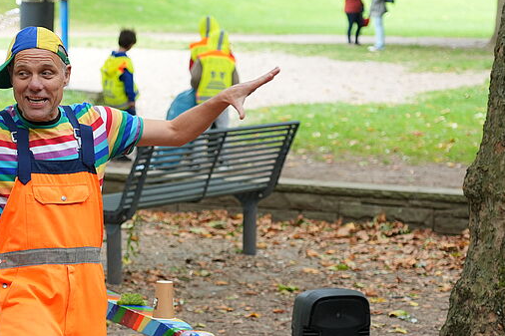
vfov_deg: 8.2
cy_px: 258
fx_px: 2356
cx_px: 118
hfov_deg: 12.2
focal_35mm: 168
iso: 500
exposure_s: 1/320
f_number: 2.8
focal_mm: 55
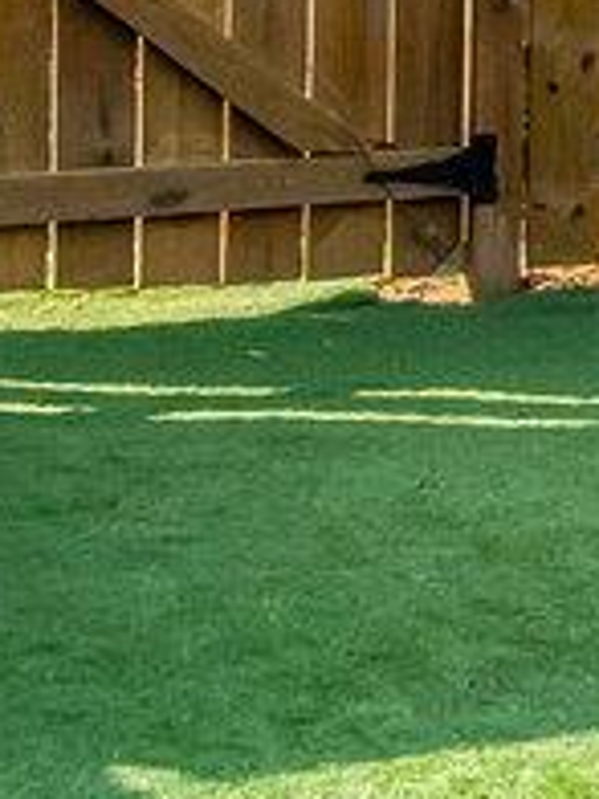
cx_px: 2502
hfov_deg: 6.8
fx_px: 3715
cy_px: -47
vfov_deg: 12.1
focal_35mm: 161
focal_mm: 16
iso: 1250
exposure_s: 1/1000
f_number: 8
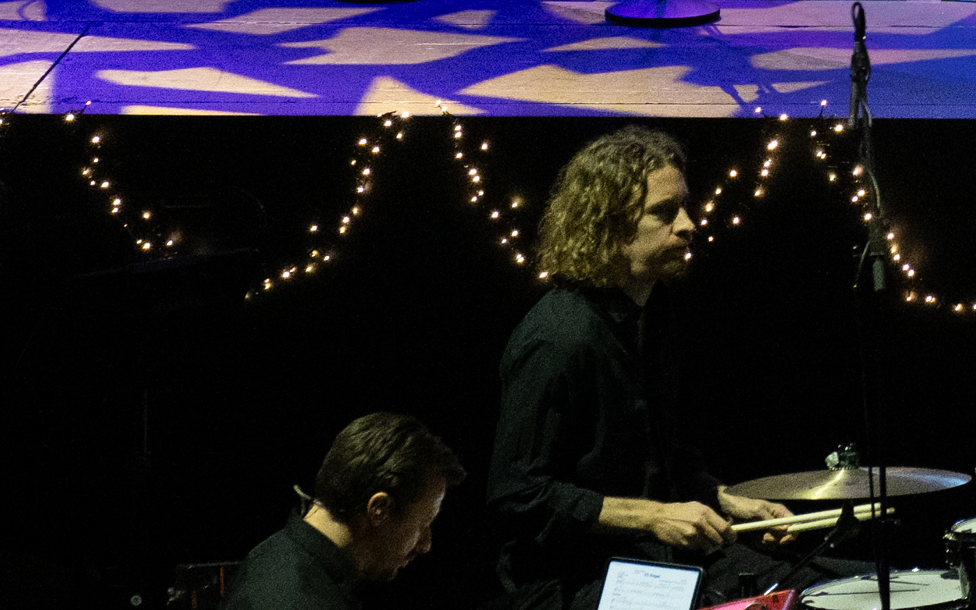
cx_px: 2105
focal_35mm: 495
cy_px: -967
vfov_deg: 2.6
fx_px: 13167
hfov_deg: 4.2
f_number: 3.5
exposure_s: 1/160
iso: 800
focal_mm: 85
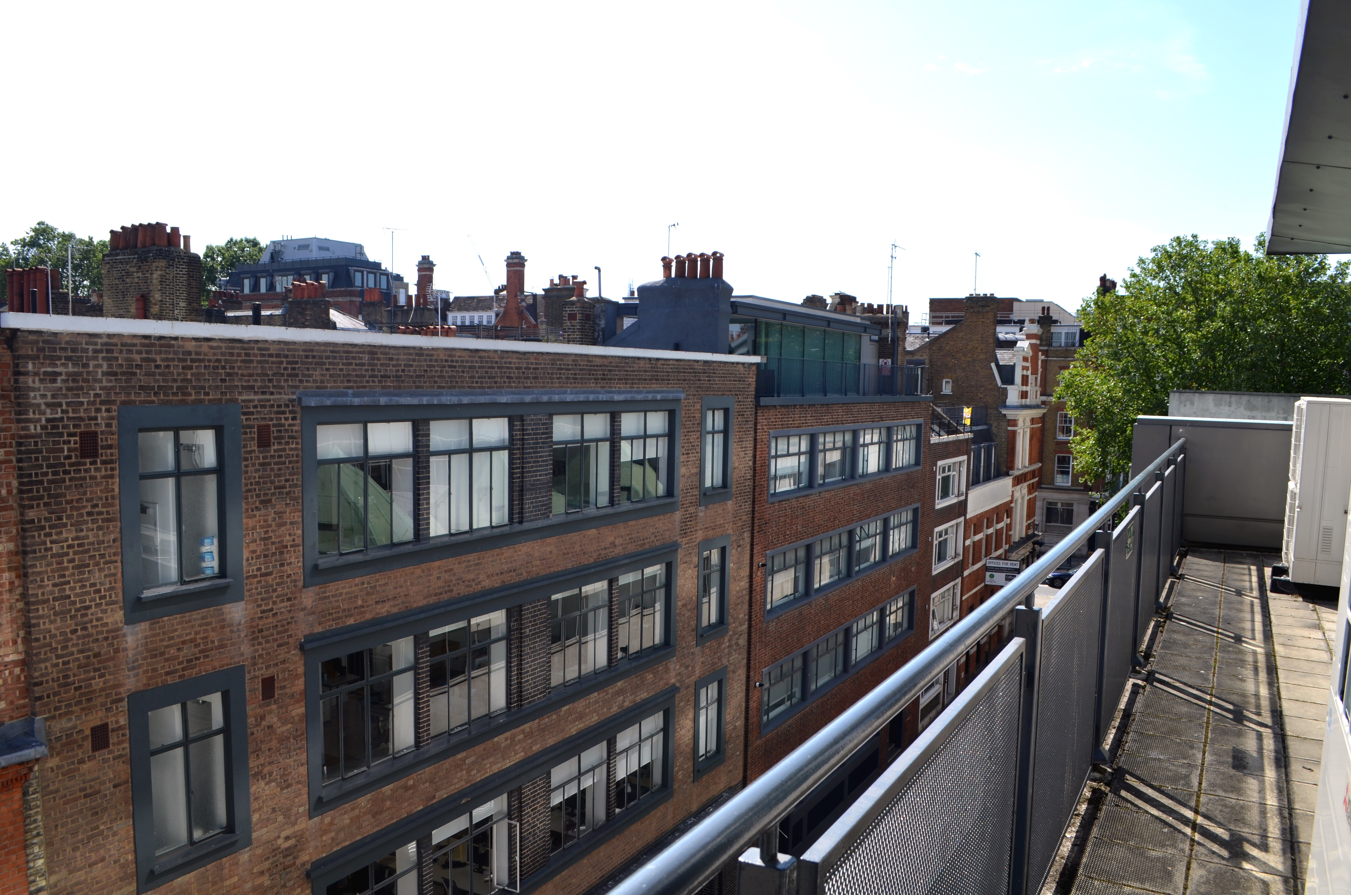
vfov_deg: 47.7
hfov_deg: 67.5
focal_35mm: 27
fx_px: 1011
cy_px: 448
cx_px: 676
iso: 110
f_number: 8
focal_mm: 18
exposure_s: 1/250
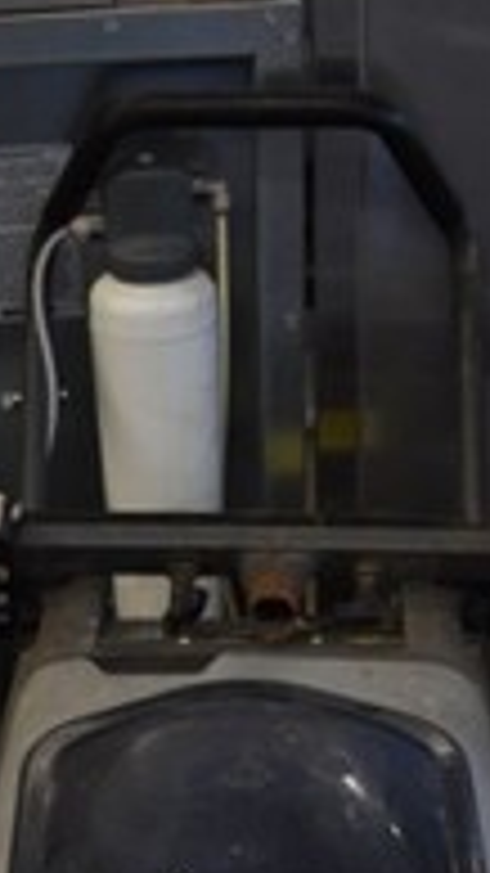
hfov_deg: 17.2
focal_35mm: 70
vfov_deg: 27.2
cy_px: 1001
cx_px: 229
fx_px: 1618
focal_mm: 18
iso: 800
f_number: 3.5
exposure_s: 1/125
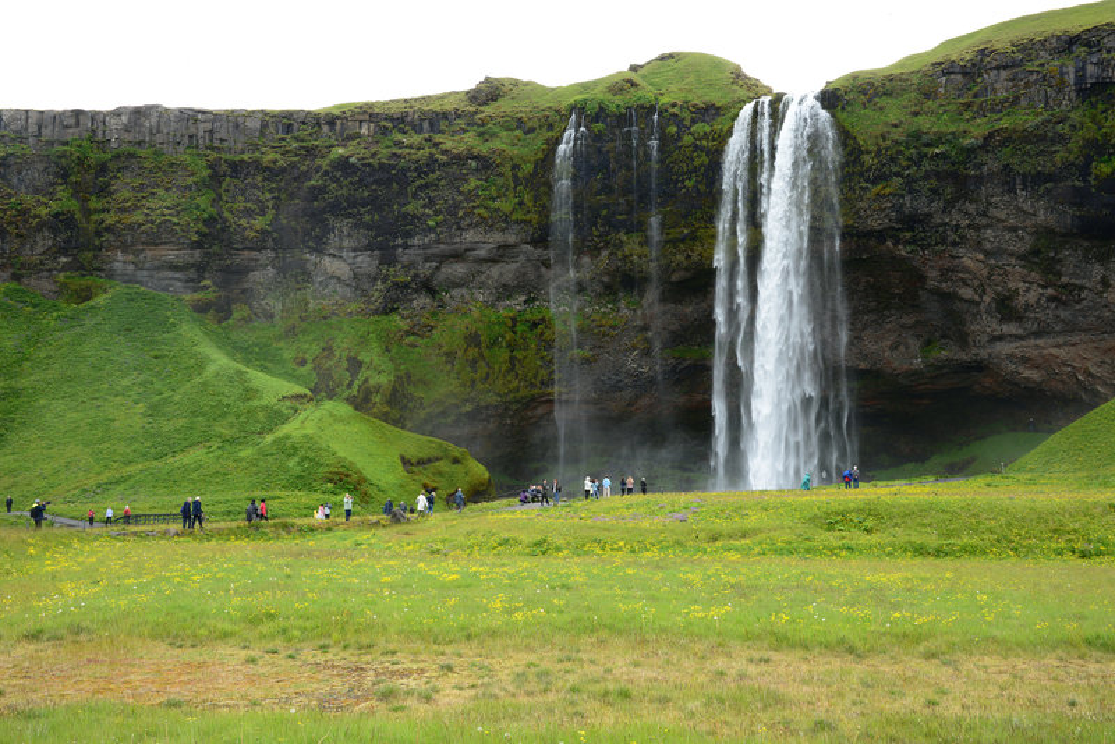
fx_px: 1487
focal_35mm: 48
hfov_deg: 41.1
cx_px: 558
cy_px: 372
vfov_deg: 28.1
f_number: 10
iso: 400
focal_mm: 48
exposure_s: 1/100
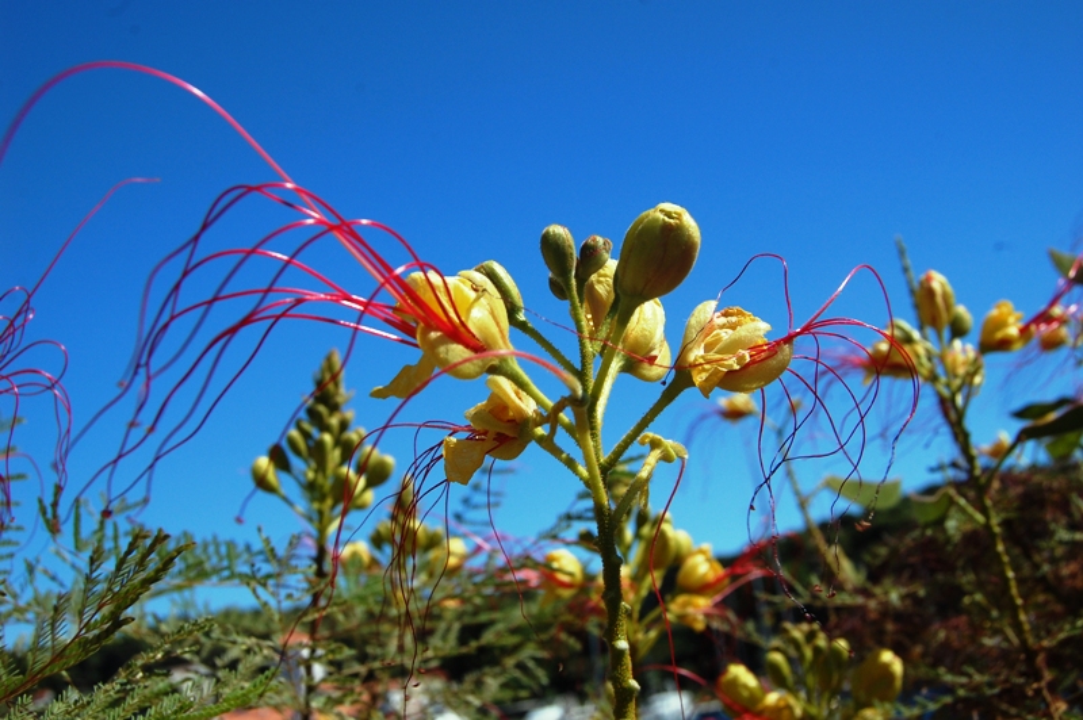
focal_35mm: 39
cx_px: 542
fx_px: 1172
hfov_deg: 49.6
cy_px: 360
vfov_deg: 34.2
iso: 200
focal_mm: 26
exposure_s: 1/250
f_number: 8
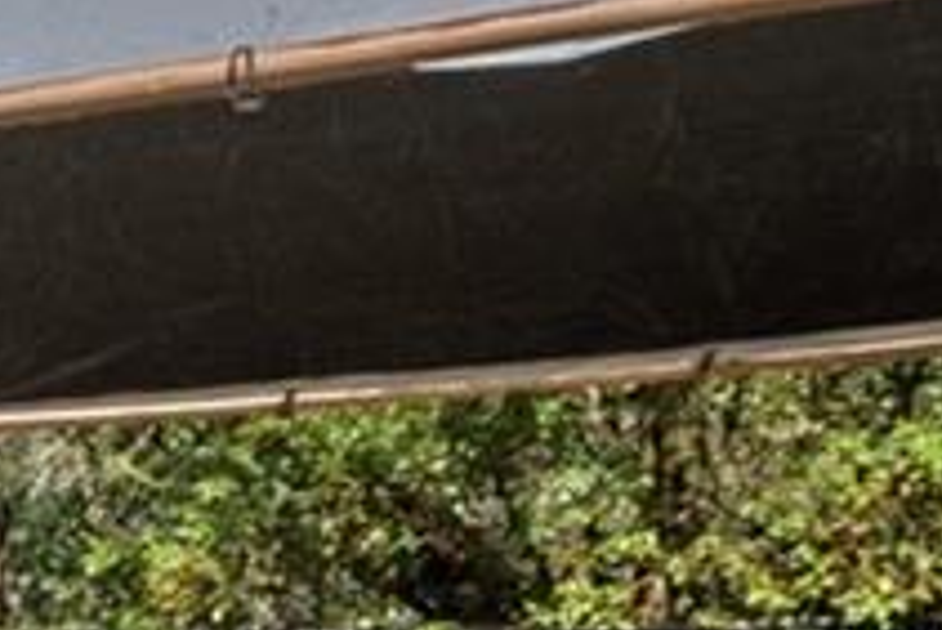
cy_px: 762
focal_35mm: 106
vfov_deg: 12.6
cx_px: -1964
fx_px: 2775
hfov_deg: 11.0
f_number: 6.3
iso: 250
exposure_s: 1/800
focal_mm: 14
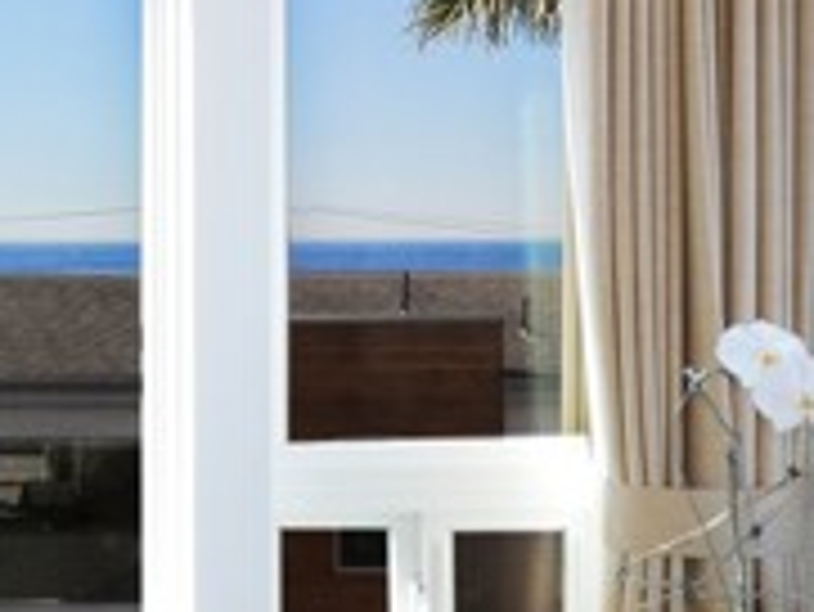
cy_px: 227
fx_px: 2400
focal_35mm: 102
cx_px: -193
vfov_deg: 14.5
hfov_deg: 18.2
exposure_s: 1/13
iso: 200
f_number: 18
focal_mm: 20
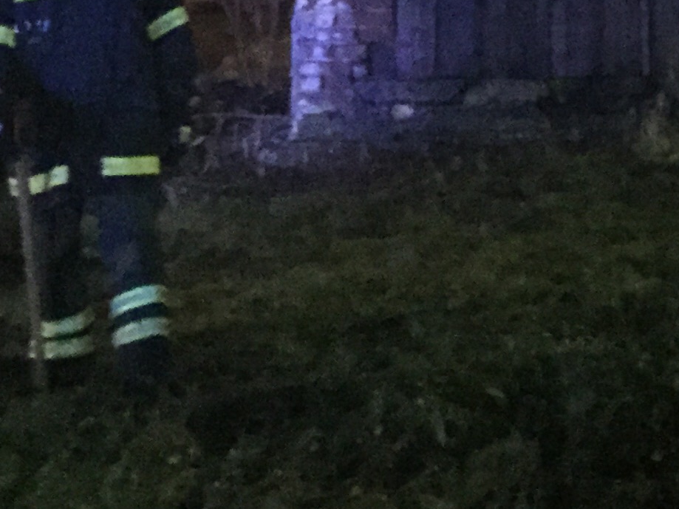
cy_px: -339
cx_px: 697
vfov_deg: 13.2
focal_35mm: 103
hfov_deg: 18.5
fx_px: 2020
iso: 2000
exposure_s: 1/15
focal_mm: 4.15
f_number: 2.2
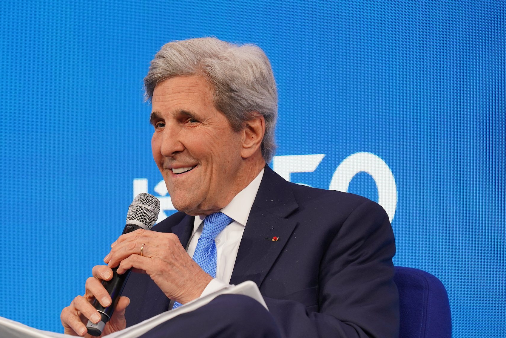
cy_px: 207
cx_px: 189
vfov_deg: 4.9
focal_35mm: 283
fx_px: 3978
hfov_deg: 7.3
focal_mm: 200
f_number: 5
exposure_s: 1/160
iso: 1250
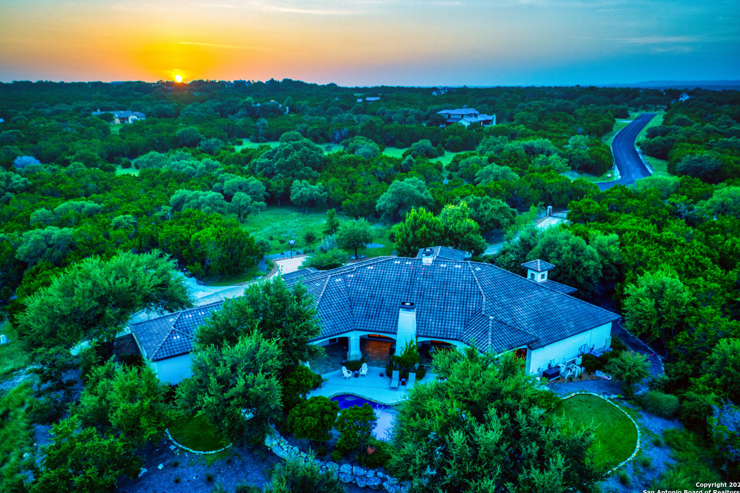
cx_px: 361
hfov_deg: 71.5
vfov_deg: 51.3
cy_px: 239
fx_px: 514
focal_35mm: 25
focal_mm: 8.8
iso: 100
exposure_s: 1/50
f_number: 3.5
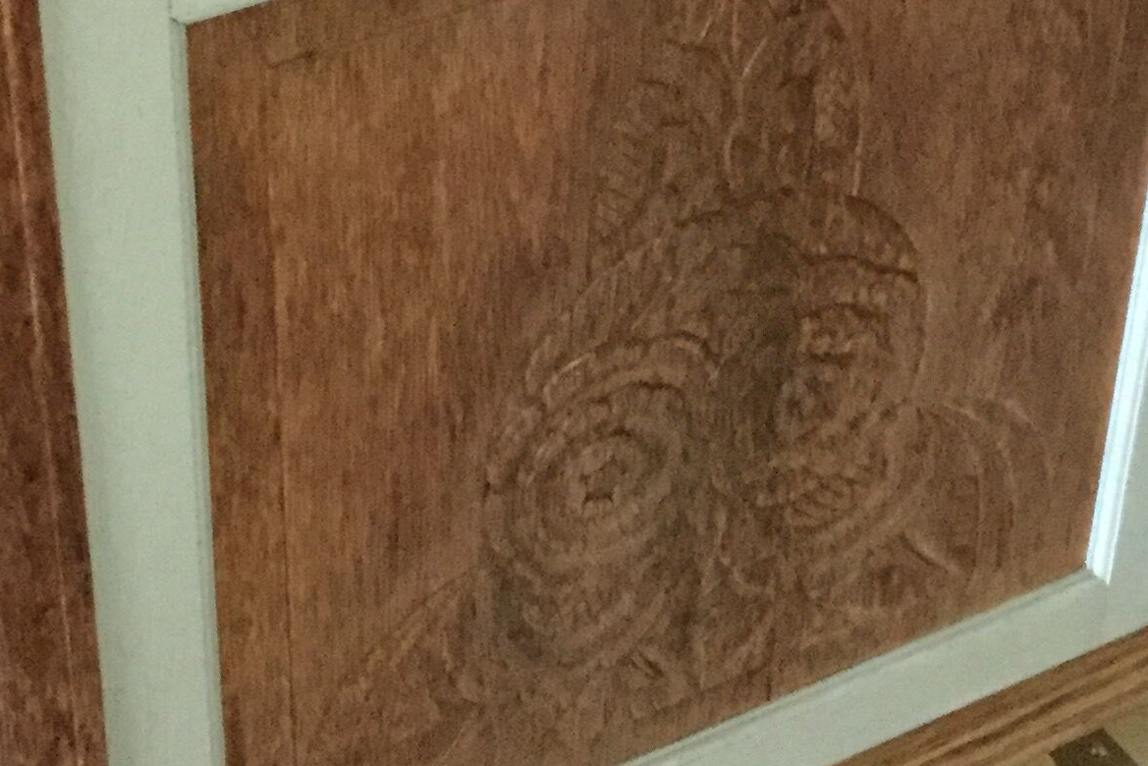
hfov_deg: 22.6
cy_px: 163
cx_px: 666
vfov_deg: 15.1
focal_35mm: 90
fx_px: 2871
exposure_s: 1/17
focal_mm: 3.3
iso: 500
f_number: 2.4
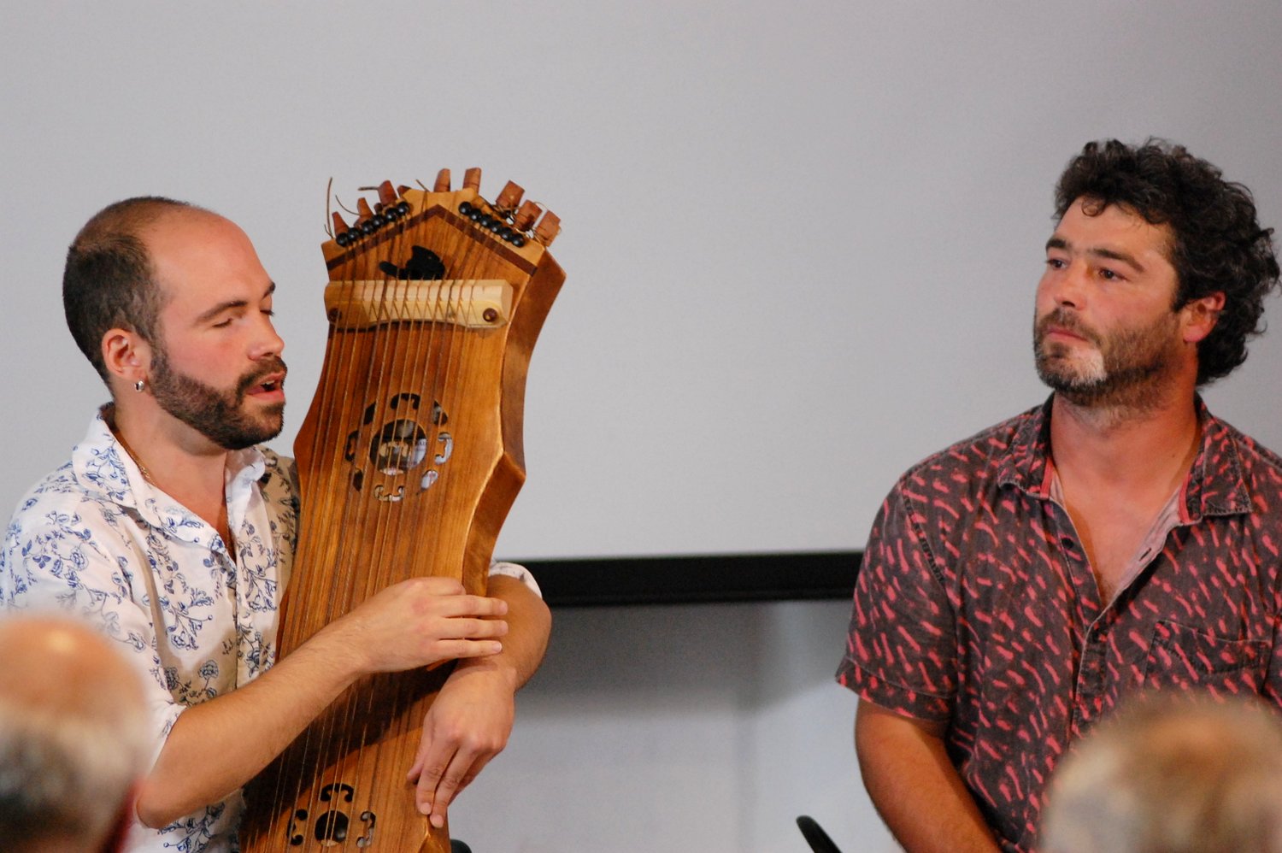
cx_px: 641
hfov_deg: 7.6
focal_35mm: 270
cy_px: 426
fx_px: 9608
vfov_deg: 5.1
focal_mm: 180
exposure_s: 1/100
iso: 1600
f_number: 2.8
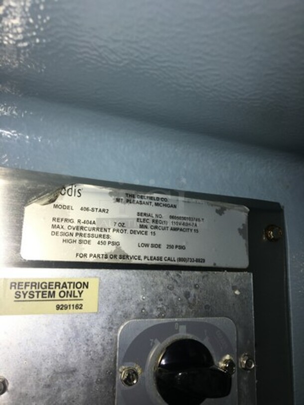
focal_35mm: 29
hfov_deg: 48.2
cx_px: 152
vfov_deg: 61.7
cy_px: 202
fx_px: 339
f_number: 2.2
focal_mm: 4.15
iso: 25
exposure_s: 1/133
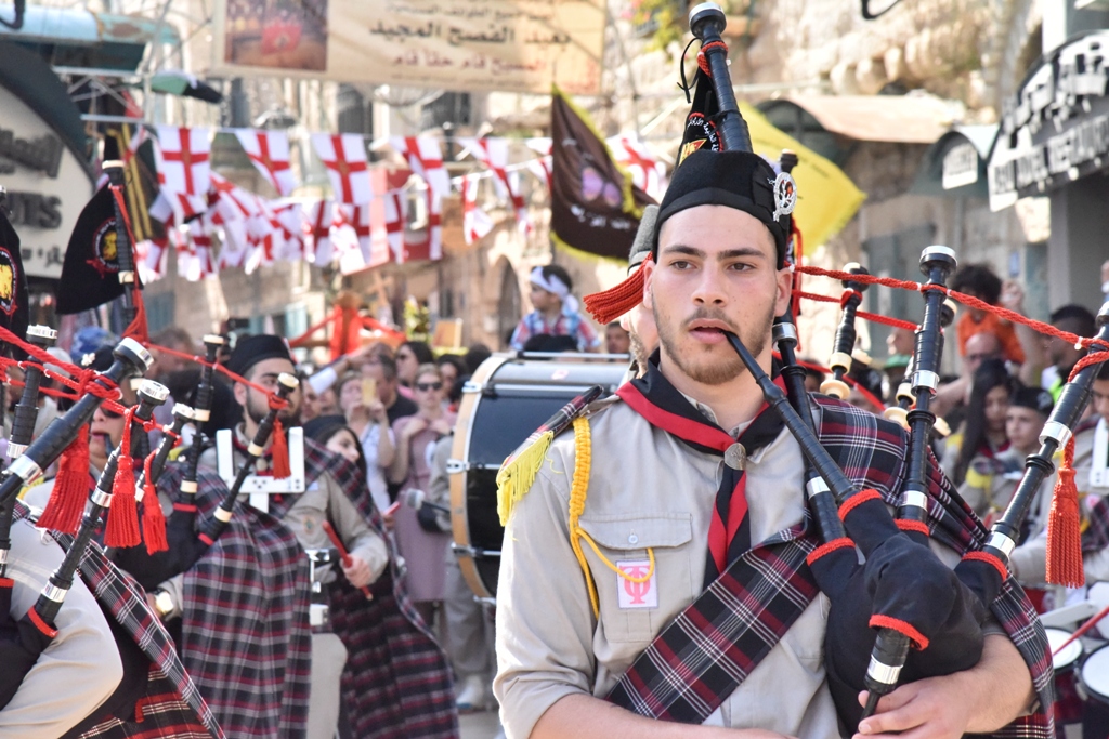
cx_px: 554
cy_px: 370
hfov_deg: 17.1
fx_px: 3697
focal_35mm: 120
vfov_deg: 11.4
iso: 6400
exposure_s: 1/2500
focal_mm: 120
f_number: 10
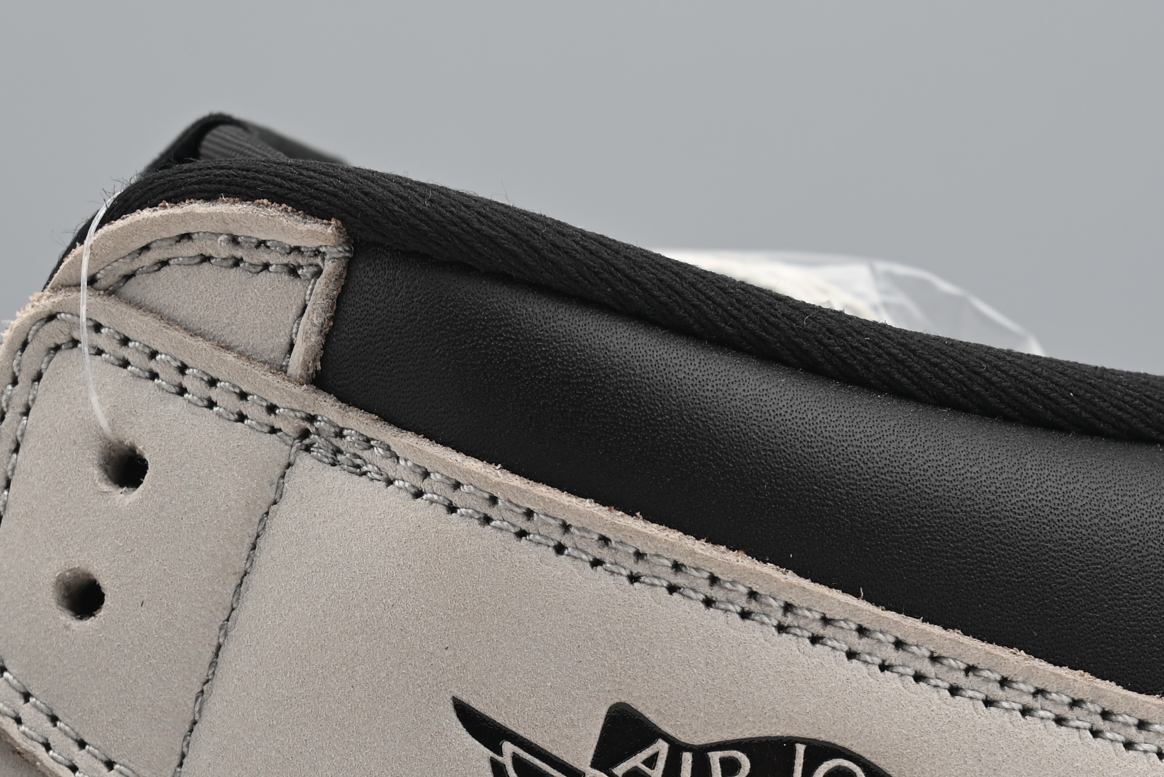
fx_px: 3461
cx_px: 466
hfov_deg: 19.1
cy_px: 807
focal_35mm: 107
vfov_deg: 12.6
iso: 100
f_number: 11
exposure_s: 1/200
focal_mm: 46
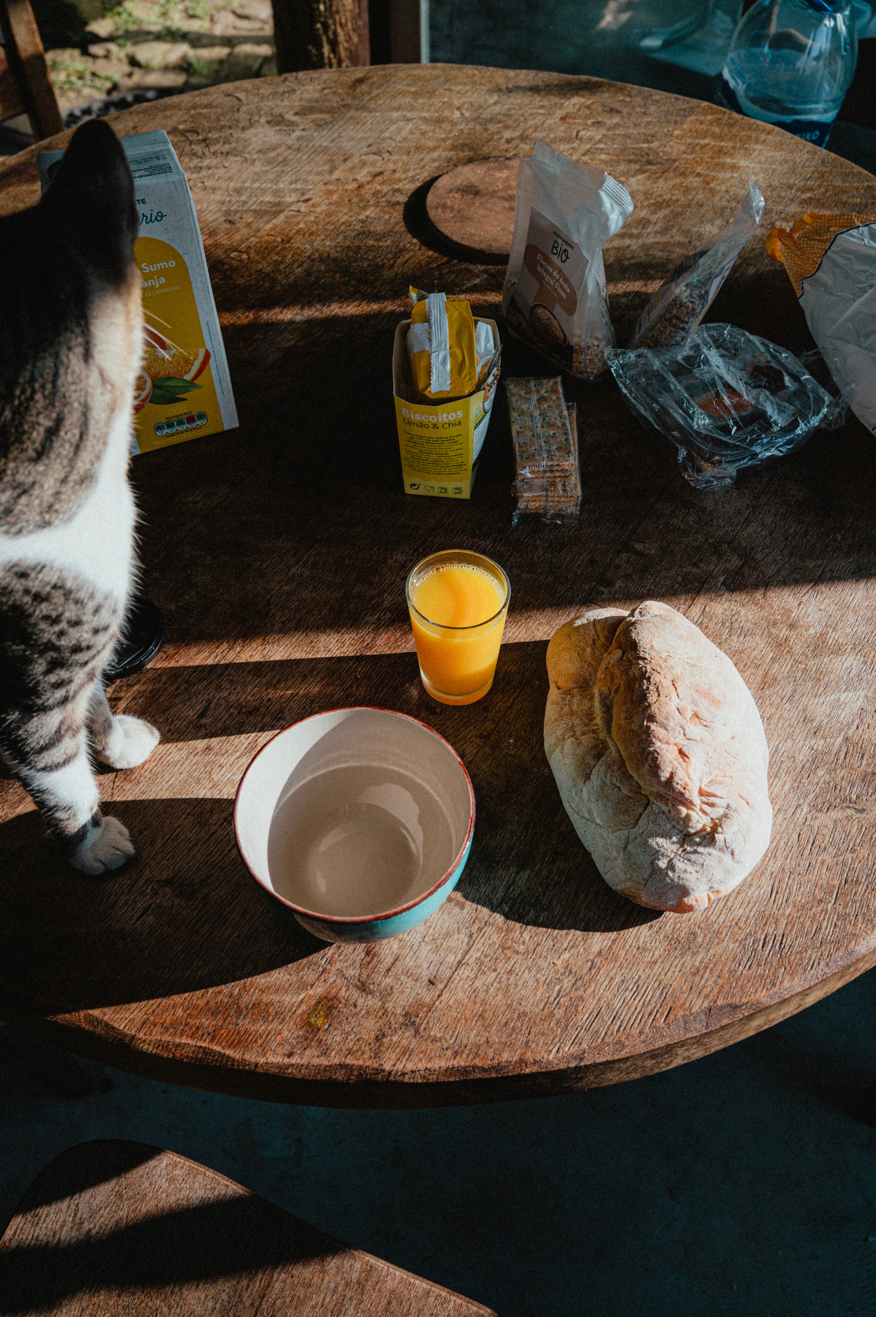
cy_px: 658
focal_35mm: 31
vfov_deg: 60.3
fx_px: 1133
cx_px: 438
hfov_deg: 42.3
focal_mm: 31
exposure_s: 1/640
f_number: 6.3
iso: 250
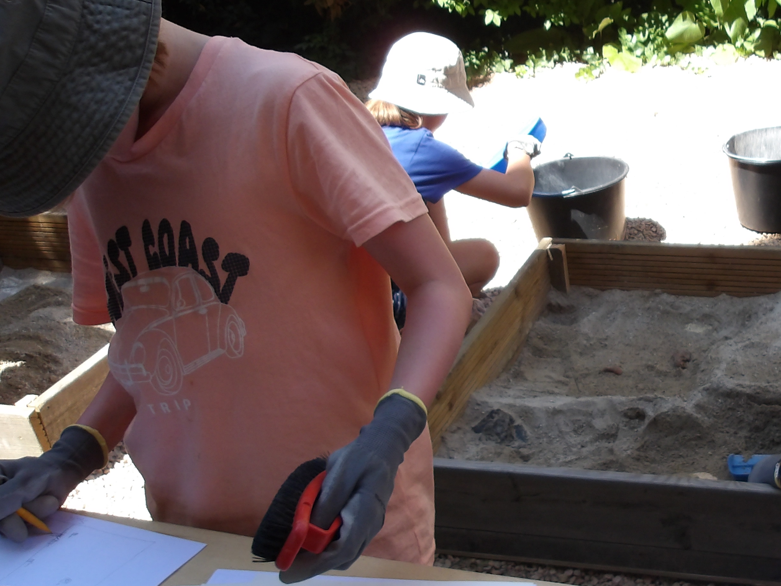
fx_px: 1151
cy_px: 335
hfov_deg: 35.8
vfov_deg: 28.5
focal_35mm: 51
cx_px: 664
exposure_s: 1/297
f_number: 3
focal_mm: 4.9
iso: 100
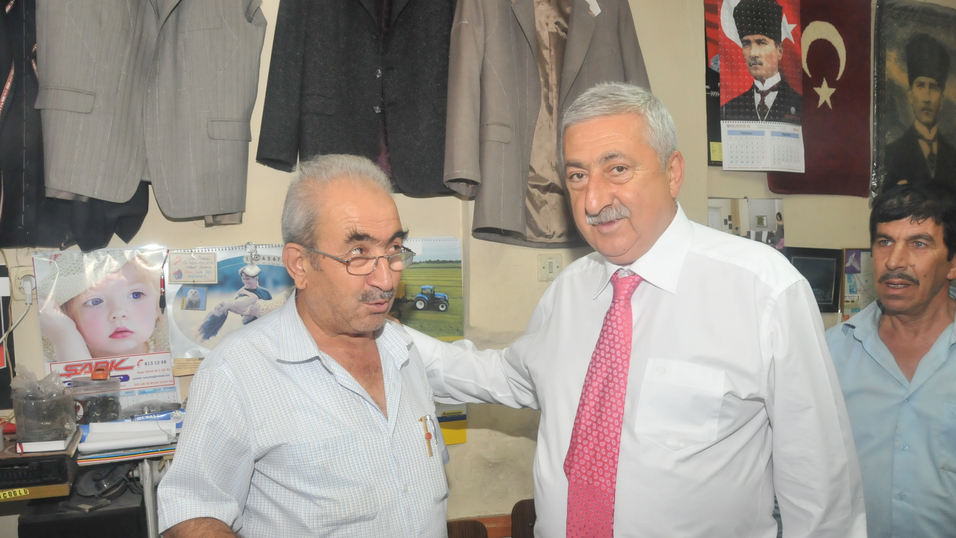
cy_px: 316
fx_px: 735
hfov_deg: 66.1
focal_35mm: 29
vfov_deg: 40.0
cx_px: 466
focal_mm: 18
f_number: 7.1
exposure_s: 1/60
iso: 1000
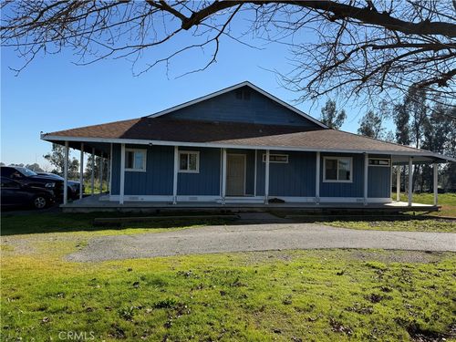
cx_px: 228
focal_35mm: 24
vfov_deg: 56.8
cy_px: 171
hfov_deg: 71.6
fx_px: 316
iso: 80
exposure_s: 1/4167
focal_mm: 6.76
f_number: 1.78
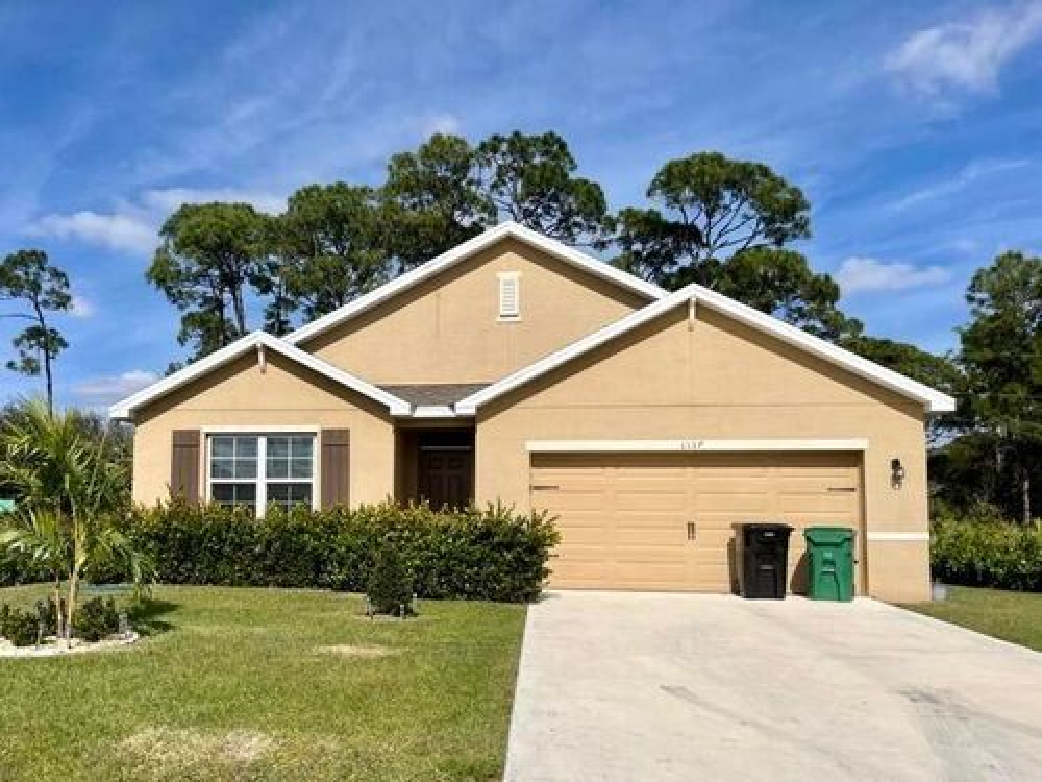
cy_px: 391
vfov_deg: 53.1
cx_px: 521
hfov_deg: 67.3
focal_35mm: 26
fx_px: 783
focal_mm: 5.1
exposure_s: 1/7874
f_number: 1.6
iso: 50
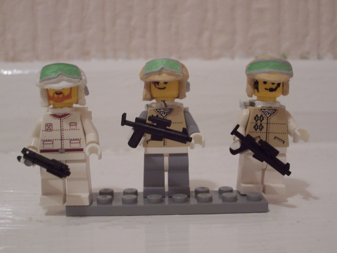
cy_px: 126
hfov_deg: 36.2
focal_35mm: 53
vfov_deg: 27.5
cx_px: 168
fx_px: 516
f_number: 3.4
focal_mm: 8.6
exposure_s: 1/30
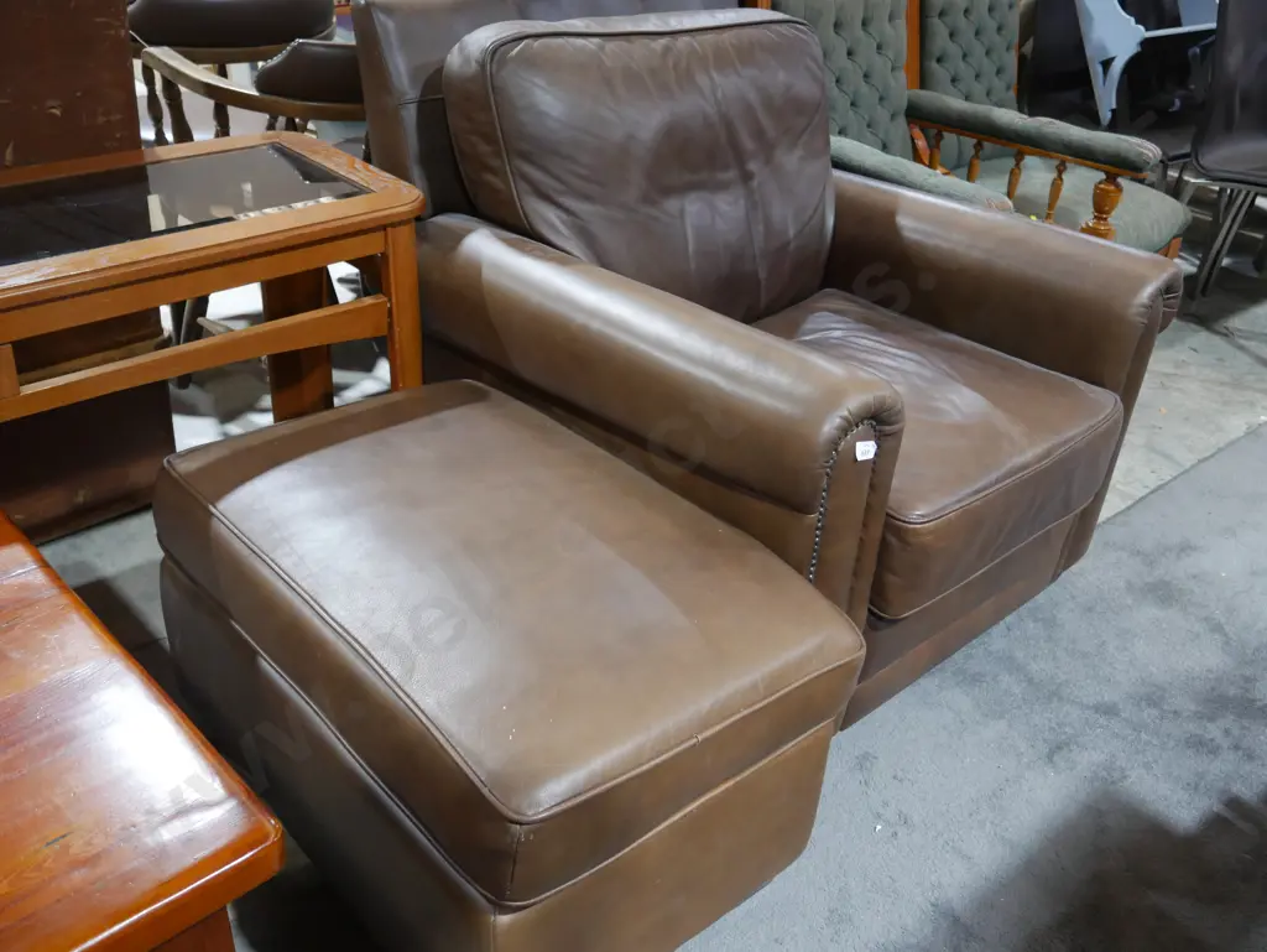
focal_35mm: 32
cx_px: 634
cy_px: 476
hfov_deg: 56.8
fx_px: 1172
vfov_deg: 44.2
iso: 1000
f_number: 3.6
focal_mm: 16
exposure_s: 1/60
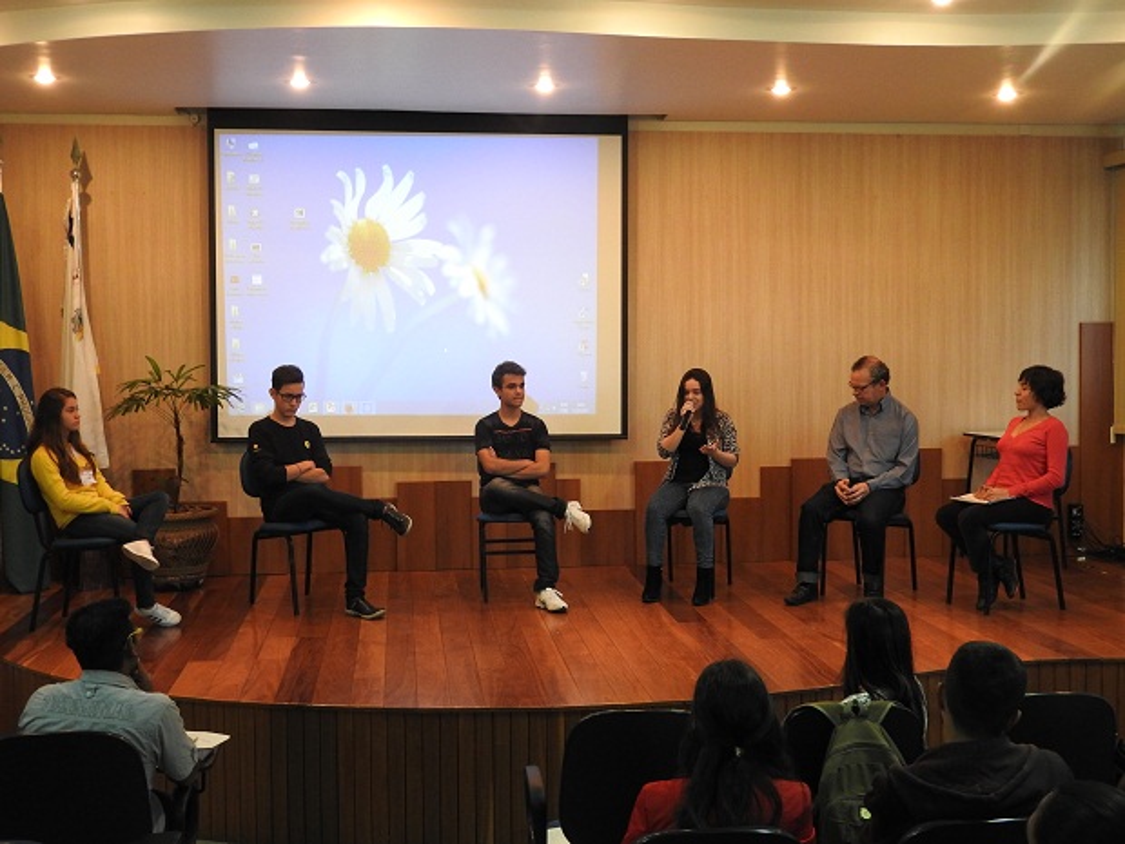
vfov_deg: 32.2
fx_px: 1462
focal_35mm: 45
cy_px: 422
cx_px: 562
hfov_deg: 42.1
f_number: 4
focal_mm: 8.1
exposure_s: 1/15
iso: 400
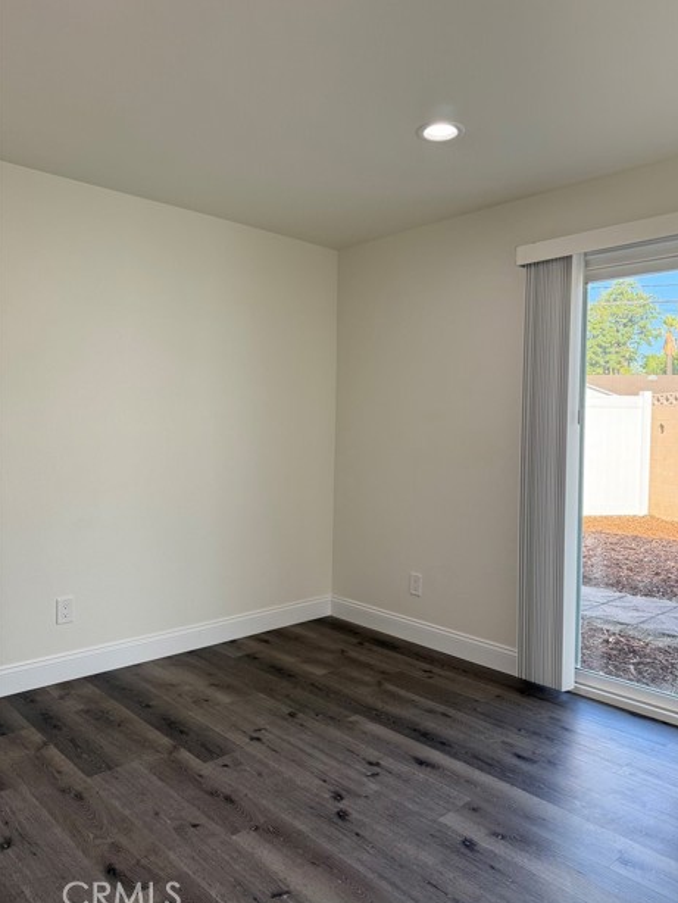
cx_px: 352
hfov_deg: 54.9
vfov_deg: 69.4
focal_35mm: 25
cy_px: 446
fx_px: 652
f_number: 1.78
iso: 125
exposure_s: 1/240
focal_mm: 6.76
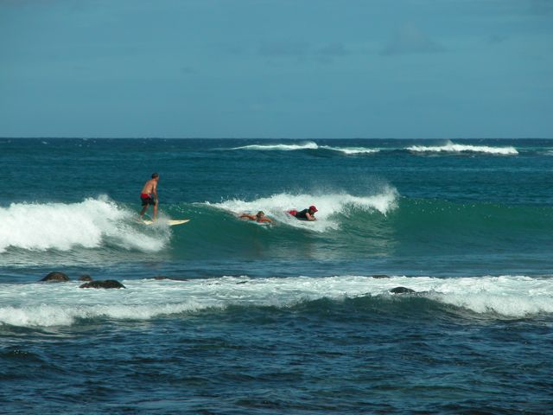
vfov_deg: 5.3
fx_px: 4473
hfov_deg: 7.1
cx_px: 276
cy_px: 208
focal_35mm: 280
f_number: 5.3
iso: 100
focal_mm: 71.2
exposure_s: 1/1000
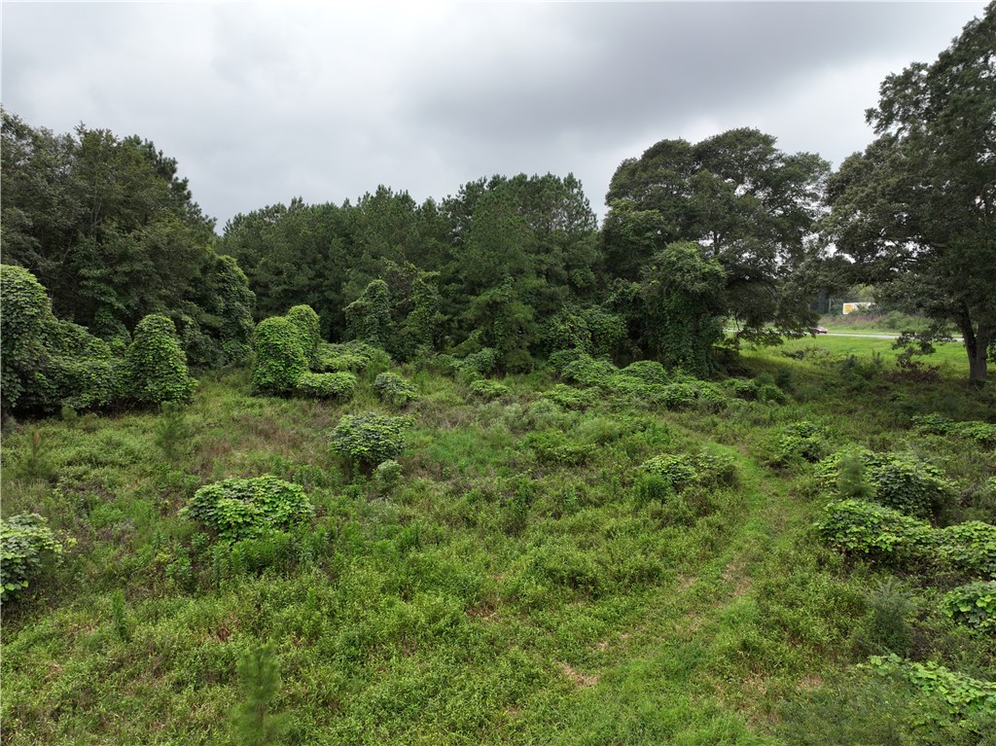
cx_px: 498
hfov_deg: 71.6
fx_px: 690
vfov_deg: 56.8
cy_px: 373
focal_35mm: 24
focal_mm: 12.29
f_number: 2.8
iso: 110
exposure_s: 1/60
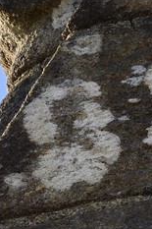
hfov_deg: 2.8
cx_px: -343
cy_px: 139
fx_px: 3051
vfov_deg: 4.3
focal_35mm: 481
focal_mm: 70
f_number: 10
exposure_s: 1/160
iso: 200
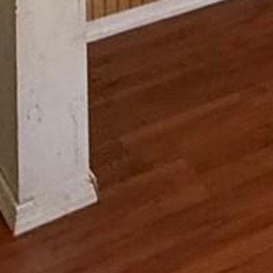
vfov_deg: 11.0
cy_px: -443
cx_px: 556
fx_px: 1124
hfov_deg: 12.2
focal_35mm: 126
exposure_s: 1/60
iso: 320
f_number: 2.2
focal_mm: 2.22
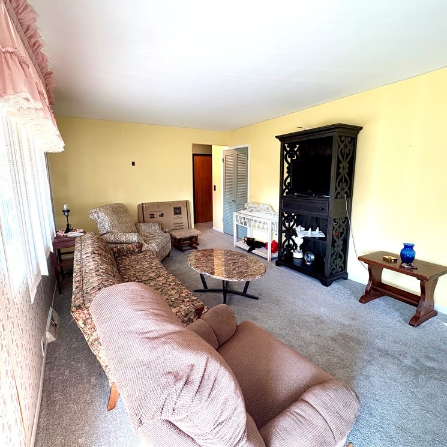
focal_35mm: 17
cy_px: 220
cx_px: 219
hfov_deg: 84.0
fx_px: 248
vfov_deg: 84.0
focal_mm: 2.22
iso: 320
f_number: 2.2
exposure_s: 1/60
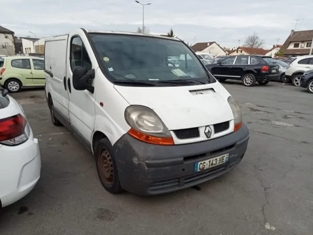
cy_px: 118
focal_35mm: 28
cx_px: 156
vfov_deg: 49.7
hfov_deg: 63.4
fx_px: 253
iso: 100
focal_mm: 3.46
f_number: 2.2
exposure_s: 1/577
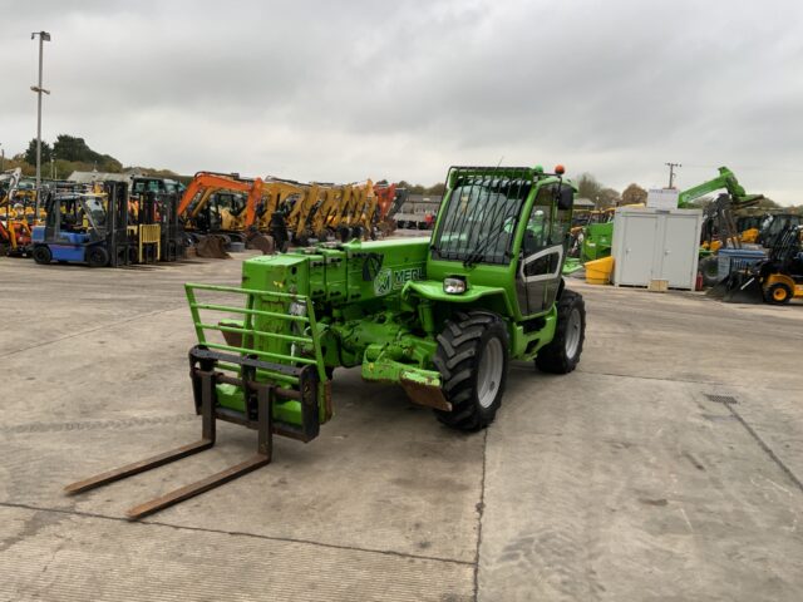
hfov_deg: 61.7
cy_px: 301
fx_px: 673
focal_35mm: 29
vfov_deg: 48.2
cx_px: 402
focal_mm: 3
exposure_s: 1/122
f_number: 1.8
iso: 50
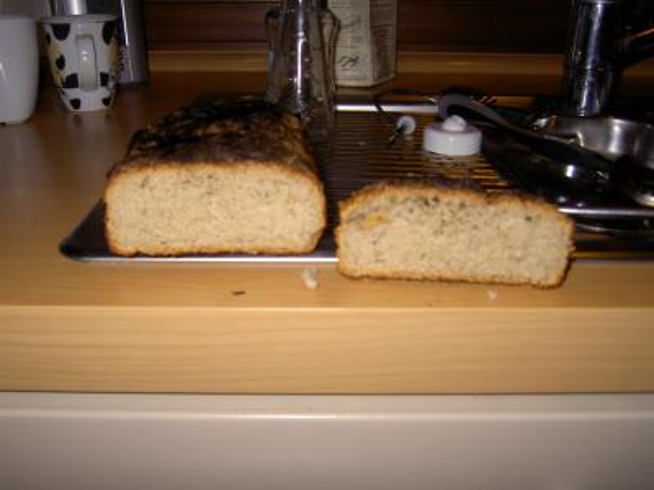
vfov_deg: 41.8
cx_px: 327
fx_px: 642
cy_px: 245
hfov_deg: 54.0
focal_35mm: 34
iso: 100
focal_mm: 5.6
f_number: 2.8
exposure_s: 1/60
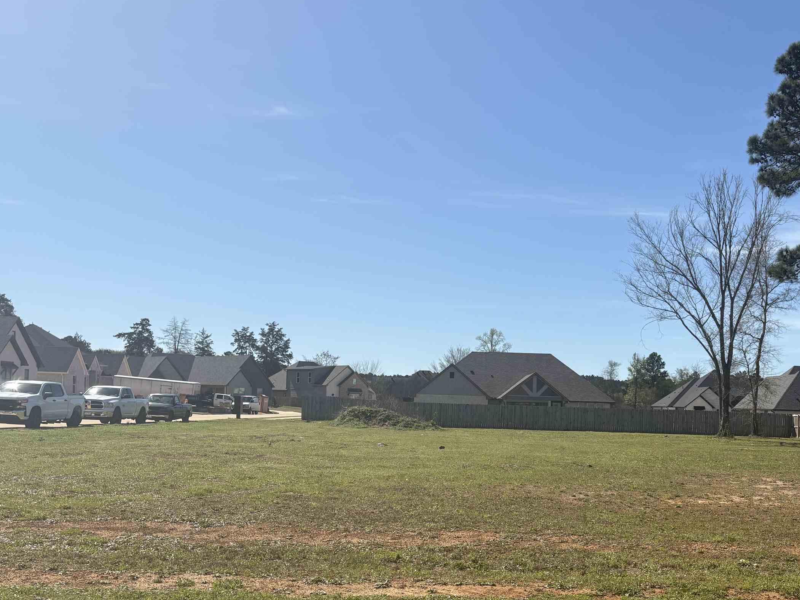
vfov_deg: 37.3
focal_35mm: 38
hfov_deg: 48.6
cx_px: 493
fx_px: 878
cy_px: 400
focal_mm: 5.96
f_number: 1.6
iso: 50
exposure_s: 1/5348
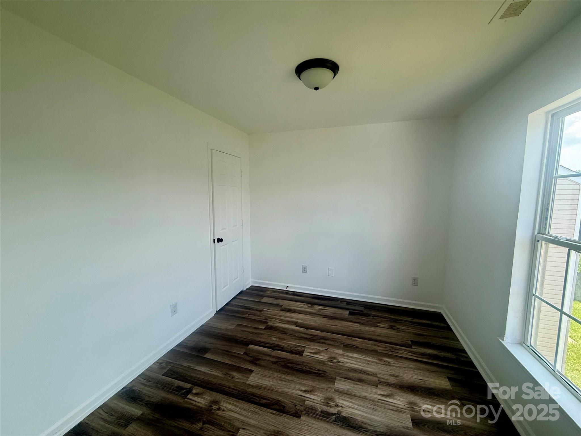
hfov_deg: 102.1
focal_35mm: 14
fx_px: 235
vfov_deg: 85.7
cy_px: 218
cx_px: 290
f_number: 2.2
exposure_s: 1/120
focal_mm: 2.22
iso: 64
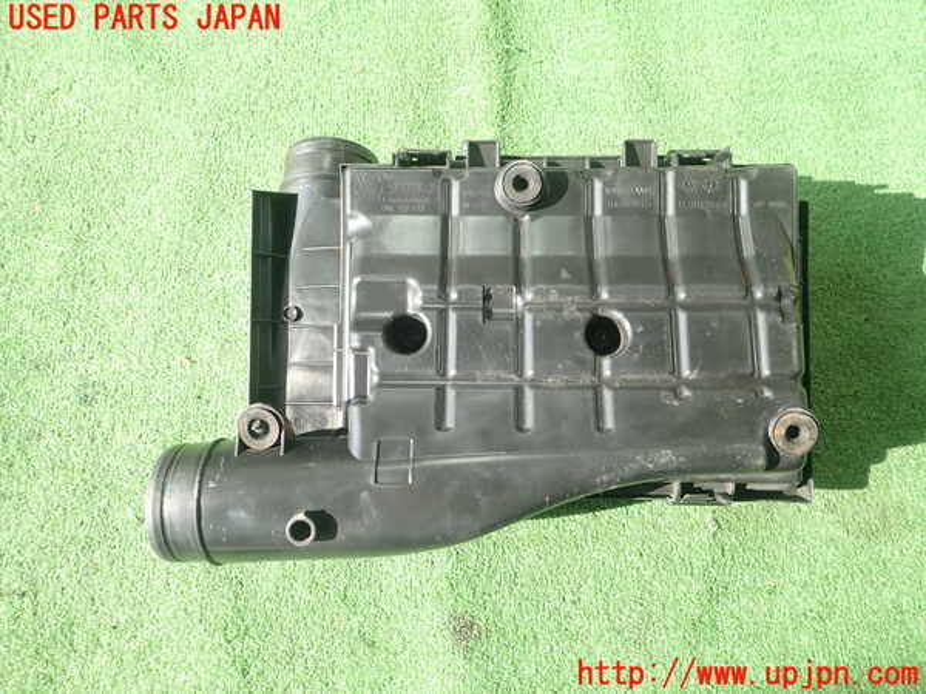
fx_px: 669
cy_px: 347
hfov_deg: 69.4
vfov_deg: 54.9
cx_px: 463
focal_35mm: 25
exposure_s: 1/100
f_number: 2
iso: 100
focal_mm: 4.5
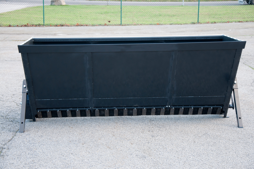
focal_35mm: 75
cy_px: 84
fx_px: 528
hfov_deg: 27.0
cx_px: 127
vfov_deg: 18.1
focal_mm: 50
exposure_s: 1/80
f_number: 5
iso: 400
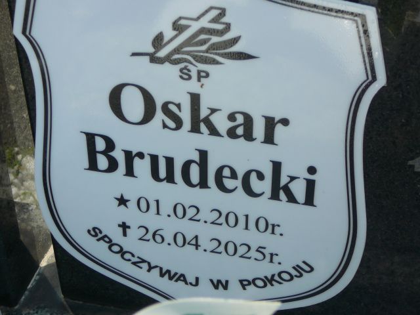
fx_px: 934
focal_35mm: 77
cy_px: 158
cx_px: 210
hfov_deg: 25.3
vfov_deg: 19.1
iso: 80
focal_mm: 11.5
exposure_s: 1/400
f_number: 3.7
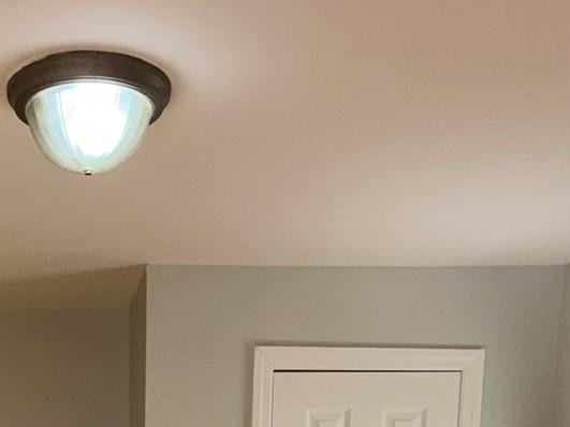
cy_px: 634
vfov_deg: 22.4
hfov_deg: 34.1
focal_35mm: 54
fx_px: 889
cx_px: 86
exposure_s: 1/122
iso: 40
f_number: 2.2
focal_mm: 2.22
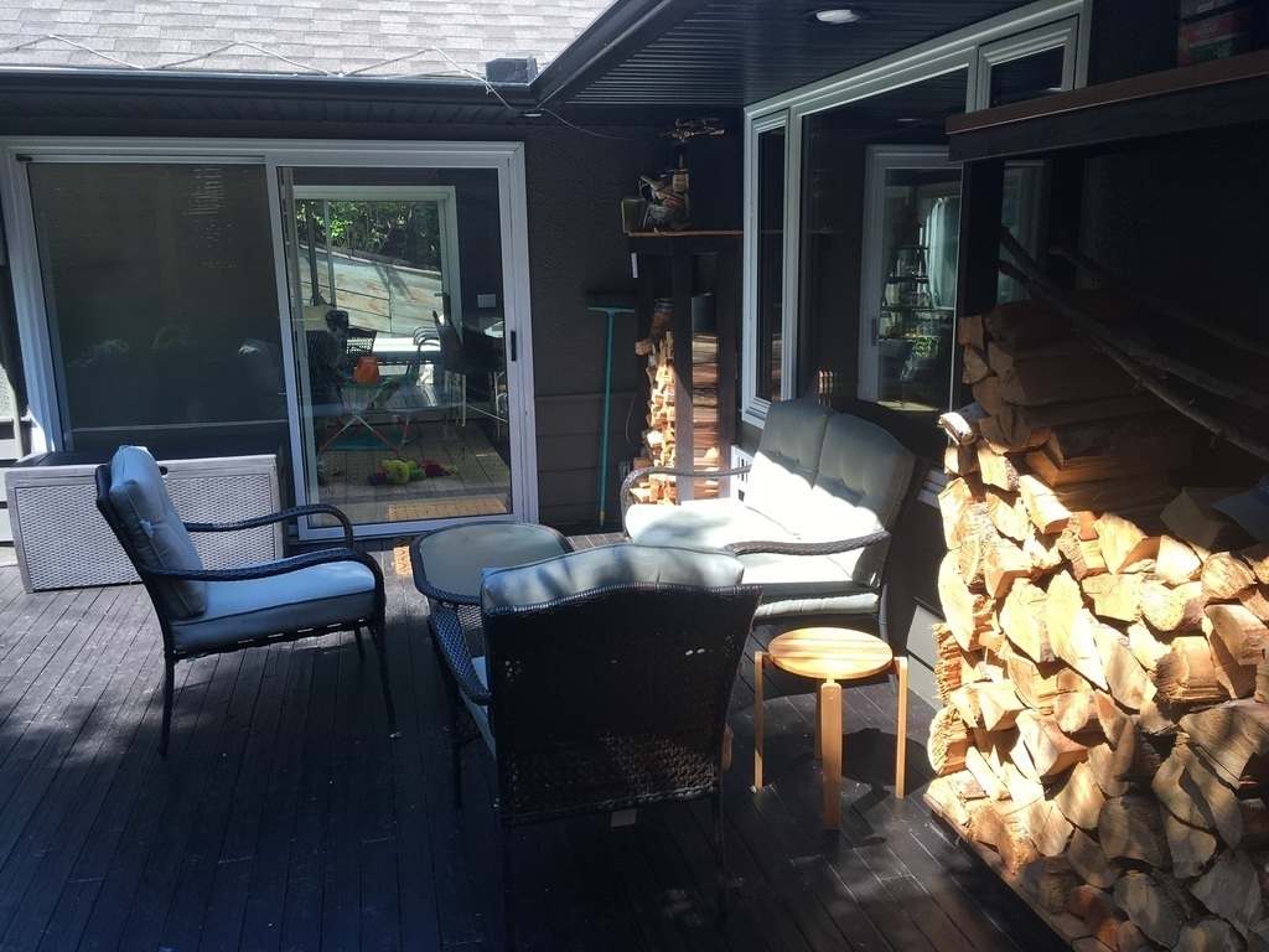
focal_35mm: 29
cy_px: 476
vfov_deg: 48.2
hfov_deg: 61.7
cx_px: 634
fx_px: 1063
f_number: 2.2
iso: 25
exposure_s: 1/308
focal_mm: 4.15
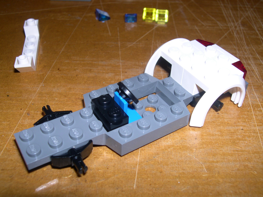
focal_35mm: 38
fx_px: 289
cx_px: 132
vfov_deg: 37.7
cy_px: 98
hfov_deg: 49.0
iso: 100
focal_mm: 8
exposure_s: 1/60
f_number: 7.6
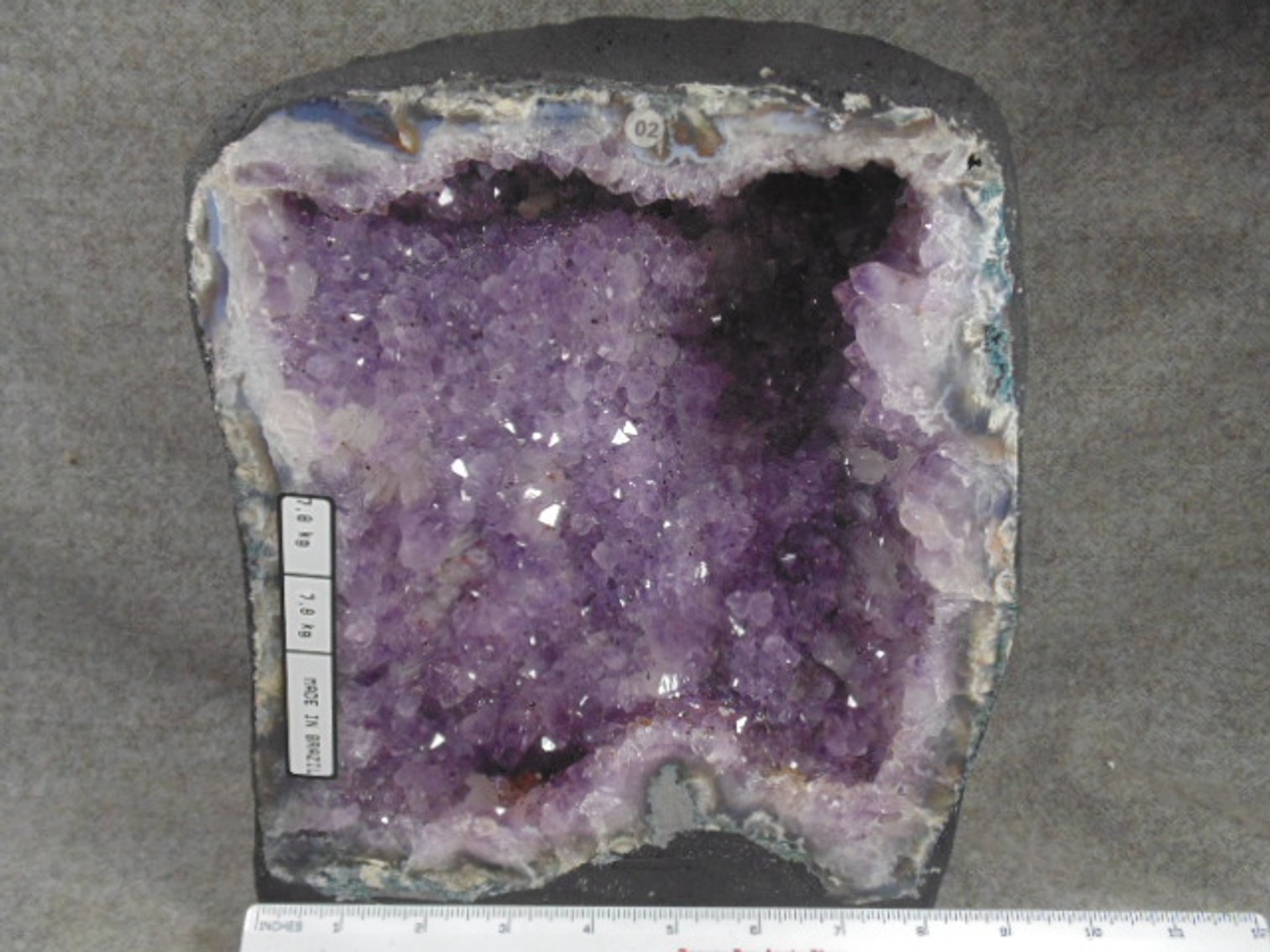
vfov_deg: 41.8
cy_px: 476
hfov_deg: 54.0
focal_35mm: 34
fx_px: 1247
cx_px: 635
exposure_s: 1/100
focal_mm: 6.2
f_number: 3.4
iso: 320
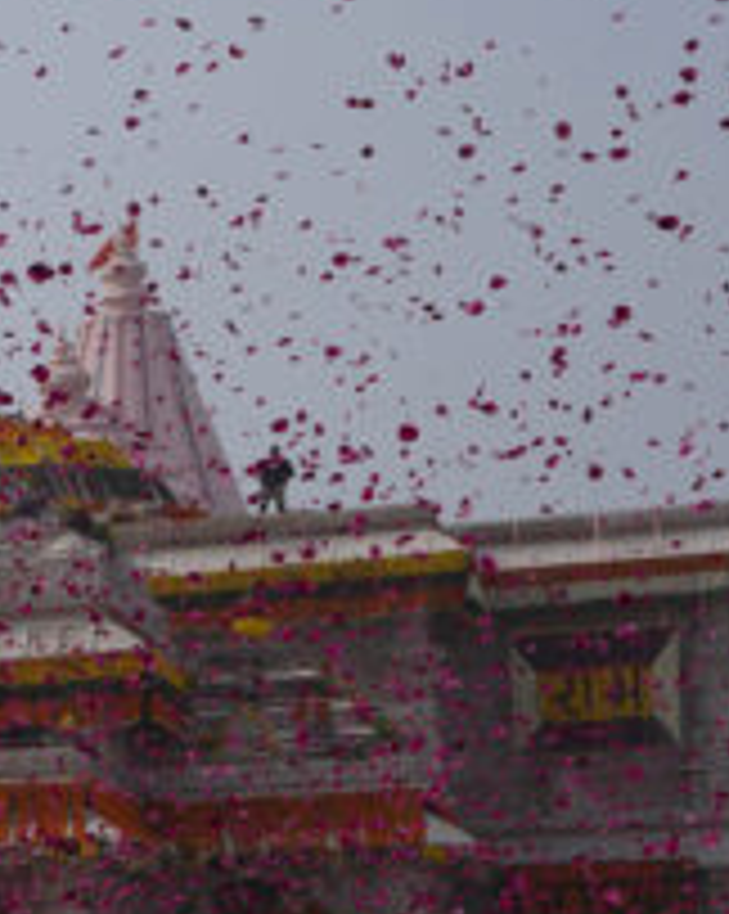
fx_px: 3295
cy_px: 900
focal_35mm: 122
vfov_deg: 15.5
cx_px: -1480
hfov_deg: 9.6
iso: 200
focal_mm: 22
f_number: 5.6
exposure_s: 1/2500
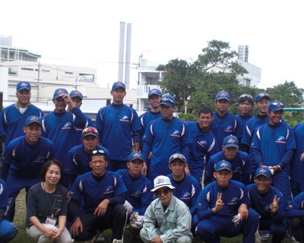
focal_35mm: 55
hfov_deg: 34.2
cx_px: 157
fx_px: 495
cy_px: 145
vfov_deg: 27.5
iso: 64
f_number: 3.1
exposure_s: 1/500
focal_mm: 6.3
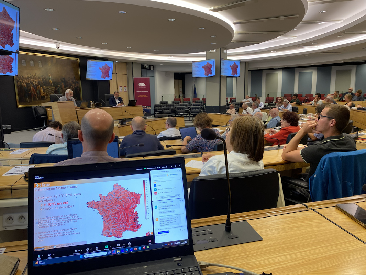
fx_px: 275
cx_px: 183
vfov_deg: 53.1
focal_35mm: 26
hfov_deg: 67.3
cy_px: 138
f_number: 1.8
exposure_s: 1/120
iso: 125
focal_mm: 4.25
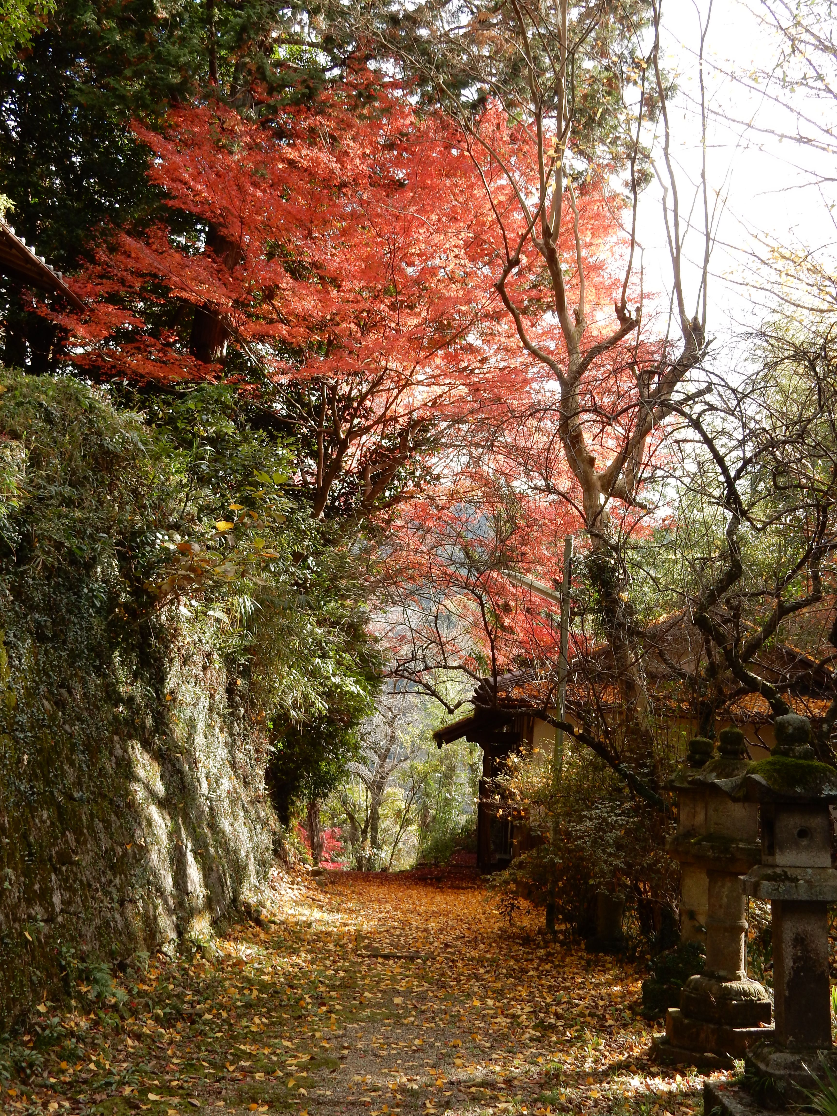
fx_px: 1386
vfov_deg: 43.9
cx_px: 418
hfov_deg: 33.6
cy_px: 558
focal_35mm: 43
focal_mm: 7.6
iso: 125
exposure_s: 1/125
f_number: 4.2
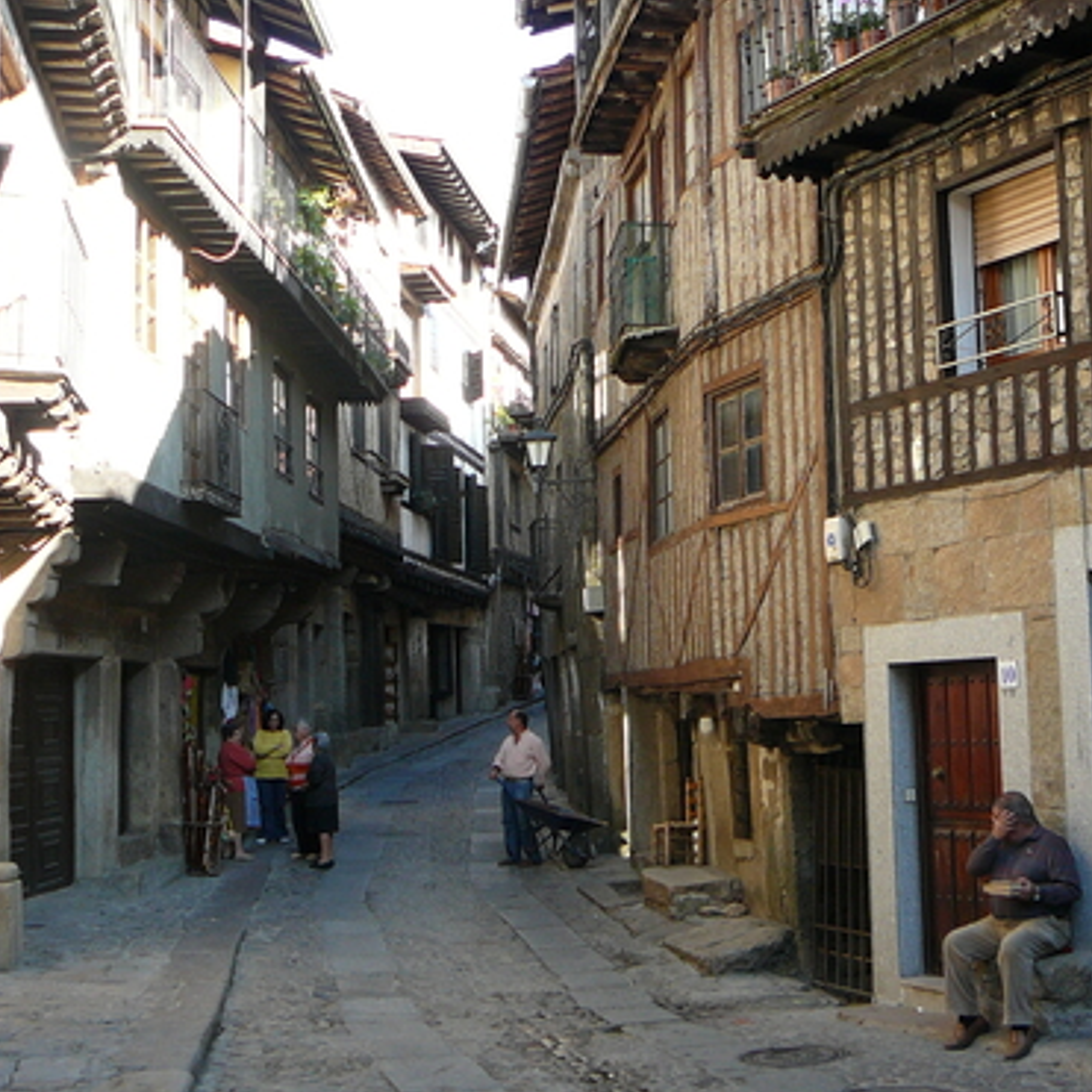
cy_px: 536
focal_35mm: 50
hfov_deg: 34.0
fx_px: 1785
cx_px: 603
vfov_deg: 34.0
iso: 80
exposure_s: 1/100
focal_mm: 5.2
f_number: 2.8
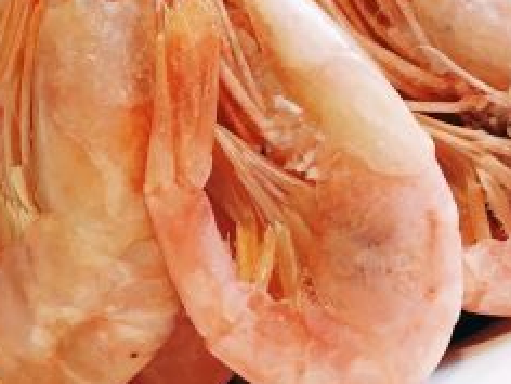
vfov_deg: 17.1
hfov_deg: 22.5
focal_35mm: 86
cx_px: 104
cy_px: 97
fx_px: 1270
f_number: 2.2
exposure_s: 1/33
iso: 32
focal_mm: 4.15
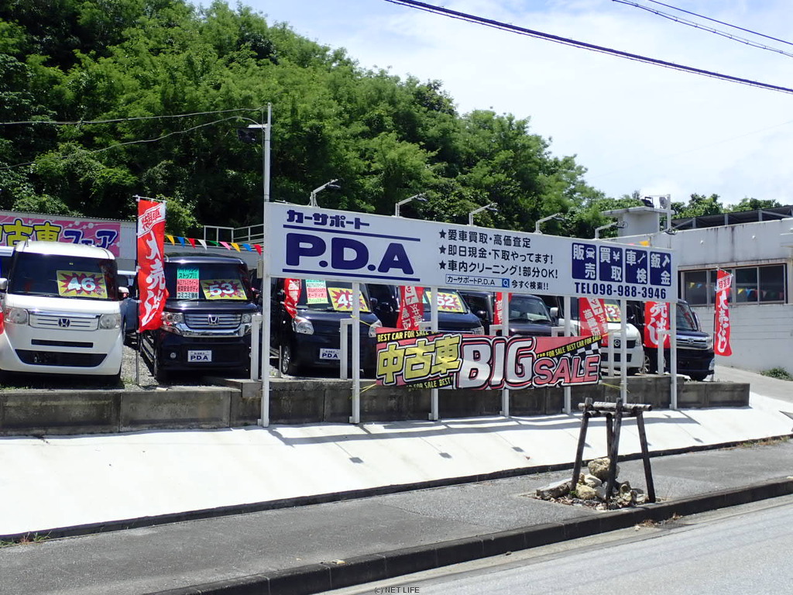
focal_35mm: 43
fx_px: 985
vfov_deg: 33.6
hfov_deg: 43.9
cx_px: 396
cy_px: 298
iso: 100
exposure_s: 1/640
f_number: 4
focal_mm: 7.86
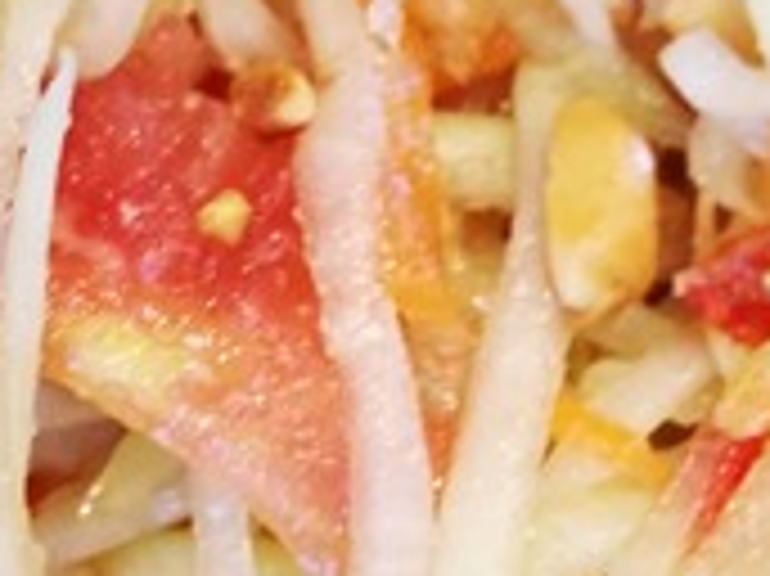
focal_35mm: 95
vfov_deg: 15.5
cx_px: 338
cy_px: 446
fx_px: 2112
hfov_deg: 20.7
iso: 250
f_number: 2.2
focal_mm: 4.5
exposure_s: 1/30
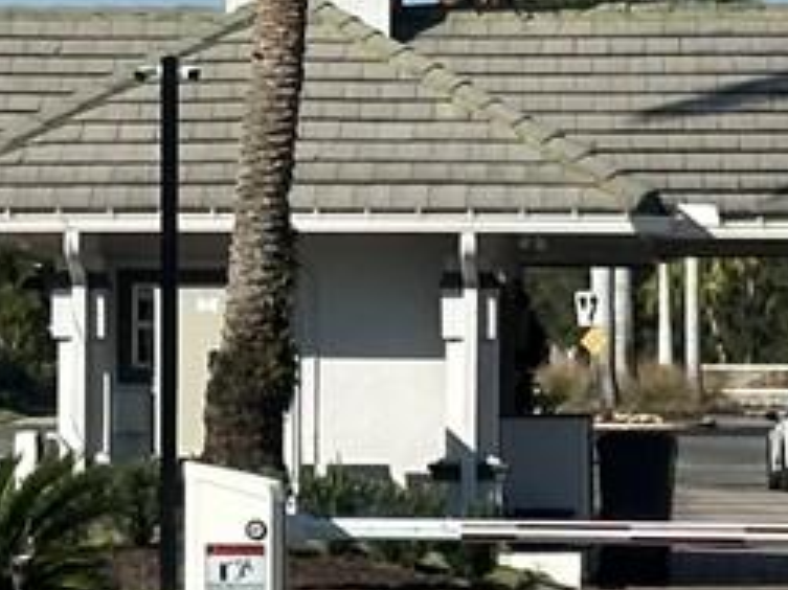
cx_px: -88
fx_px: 6962
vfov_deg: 4.8
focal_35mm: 306
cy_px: -63
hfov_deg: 6.4
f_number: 1.78
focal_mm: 6.86
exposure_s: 1/7092
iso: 64
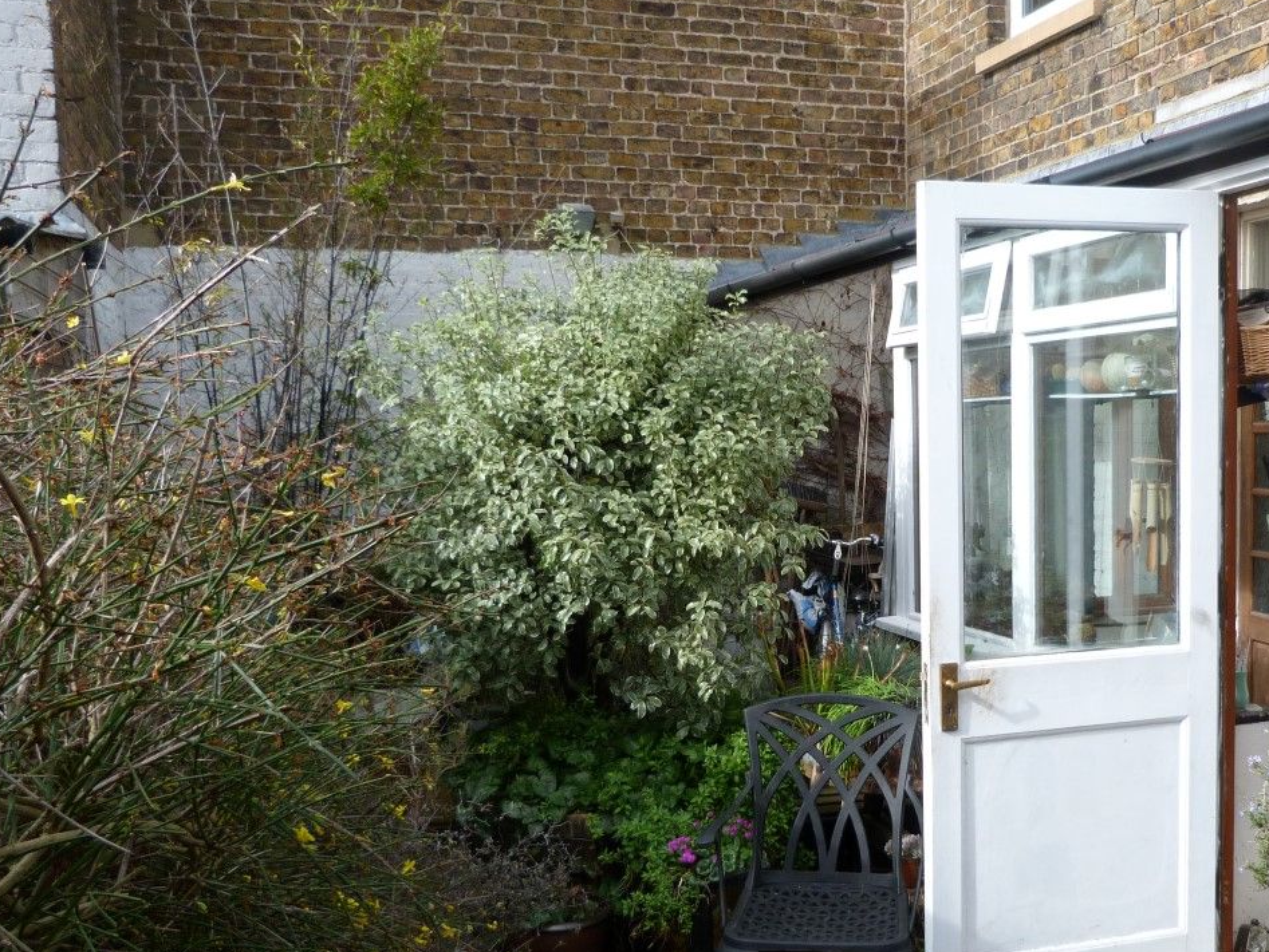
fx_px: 1394
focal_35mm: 38
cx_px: 844
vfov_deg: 37.6
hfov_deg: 48.2
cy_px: 557
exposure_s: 1/320
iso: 80
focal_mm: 4.5
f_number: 2.8
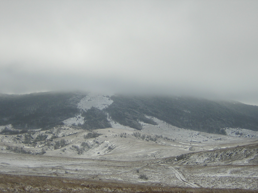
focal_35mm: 70
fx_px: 522
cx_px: 129
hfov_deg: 27.8
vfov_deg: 21.0
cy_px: 96
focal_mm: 9.1
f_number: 3.6
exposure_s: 1/555
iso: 100
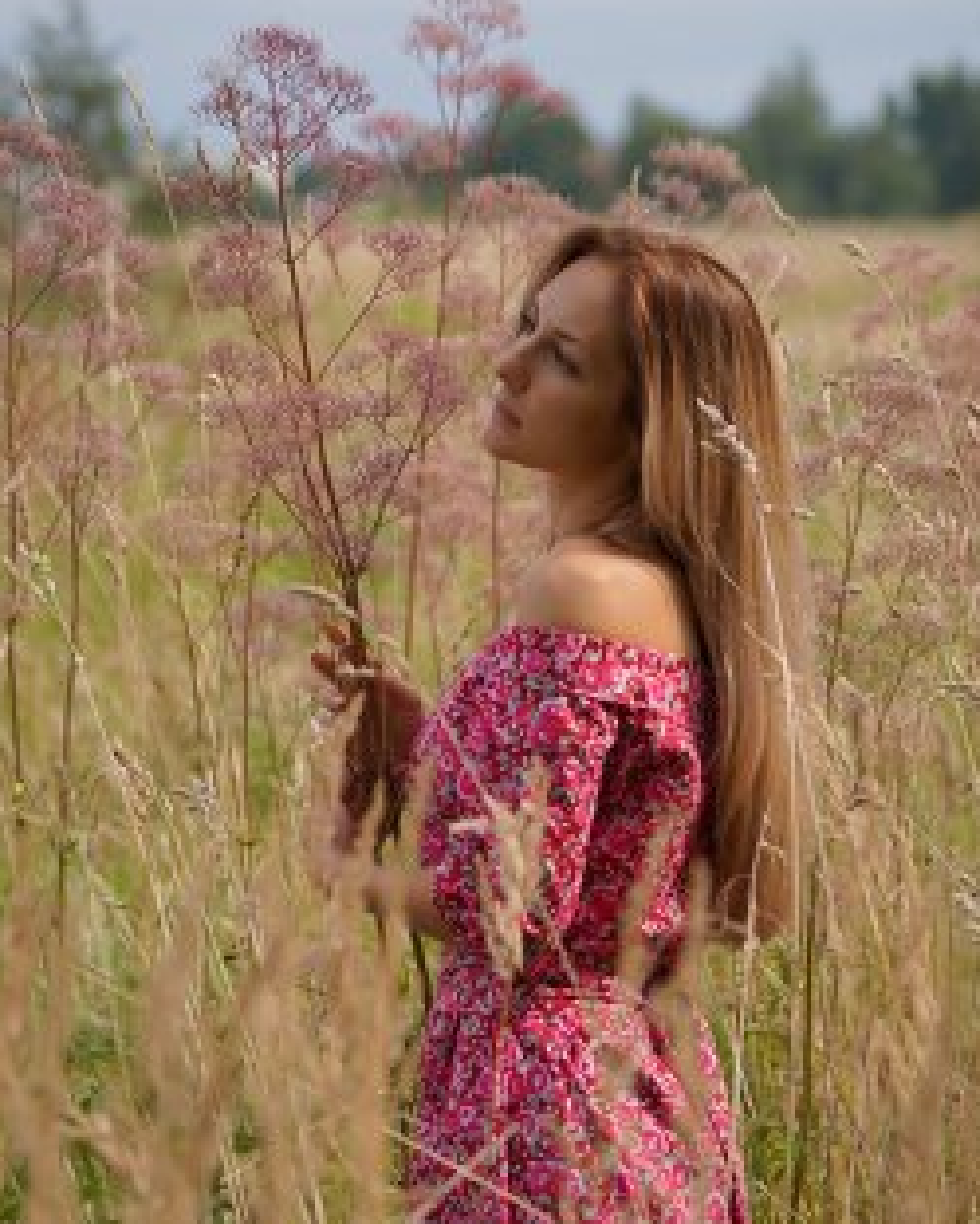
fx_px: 5726
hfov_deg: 9.8
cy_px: 661
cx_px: 506
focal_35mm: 158
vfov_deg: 12.2
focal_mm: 90
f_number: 4
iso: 50
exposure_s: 1/400
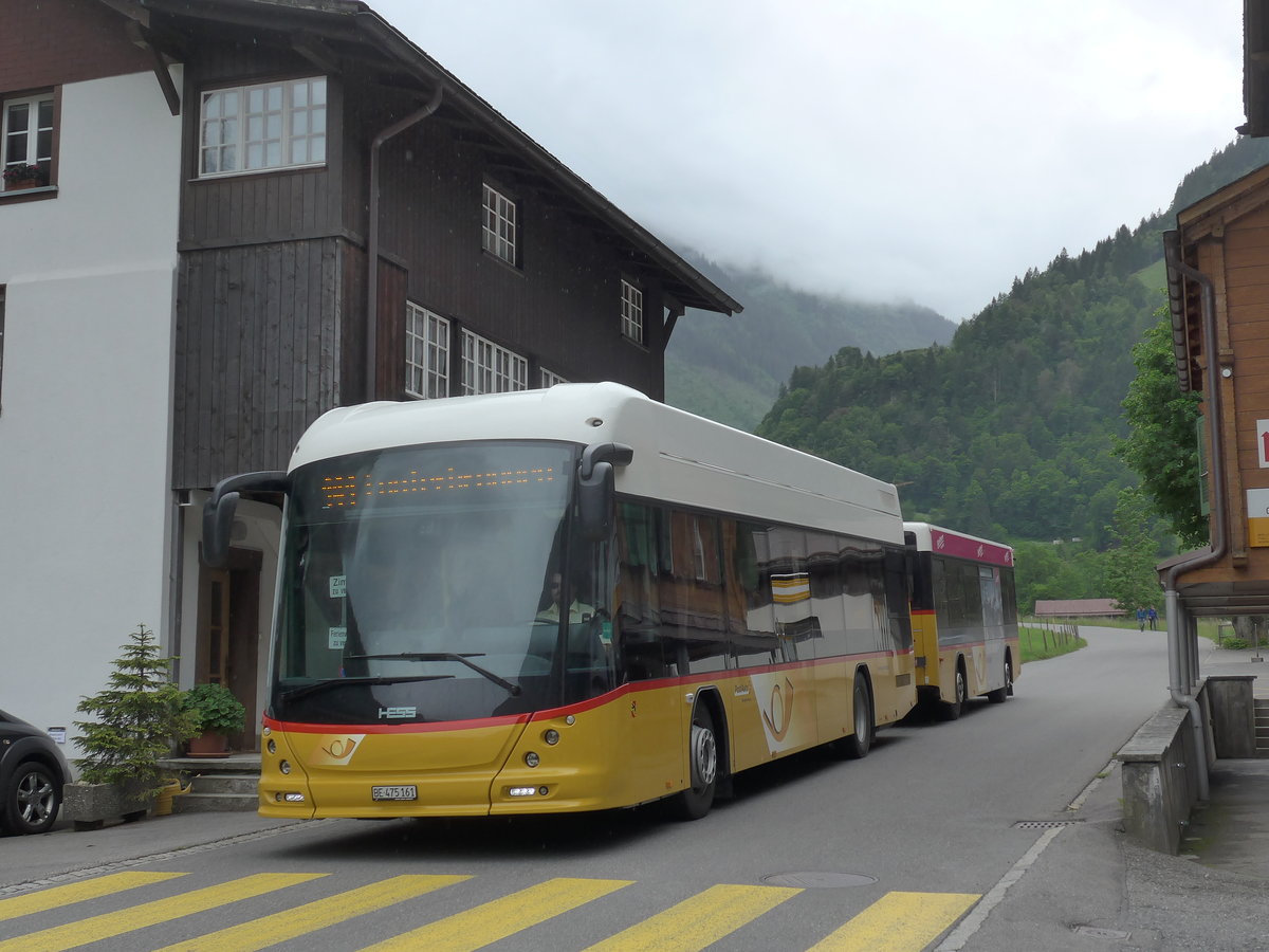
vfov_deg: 29.7
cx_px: 634
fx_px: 1796
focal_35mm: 49
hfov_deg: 38.9
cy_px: 476
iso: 160
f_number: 3.5
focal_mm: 10.1
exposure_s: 1/800
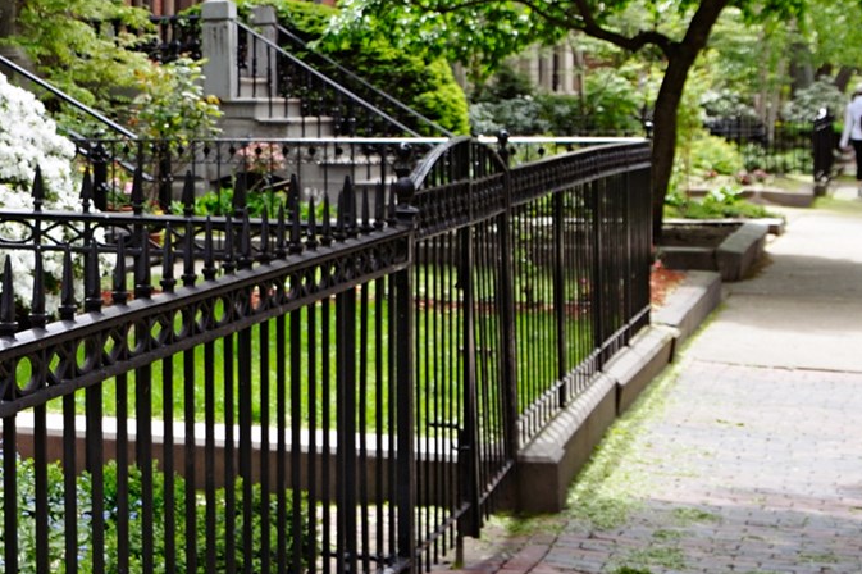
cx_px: -200
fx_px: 2345
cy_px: 24
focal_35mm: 98
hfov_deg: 19.5
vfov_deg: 13.8
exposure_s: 1/125
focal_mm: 22
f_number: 6.3
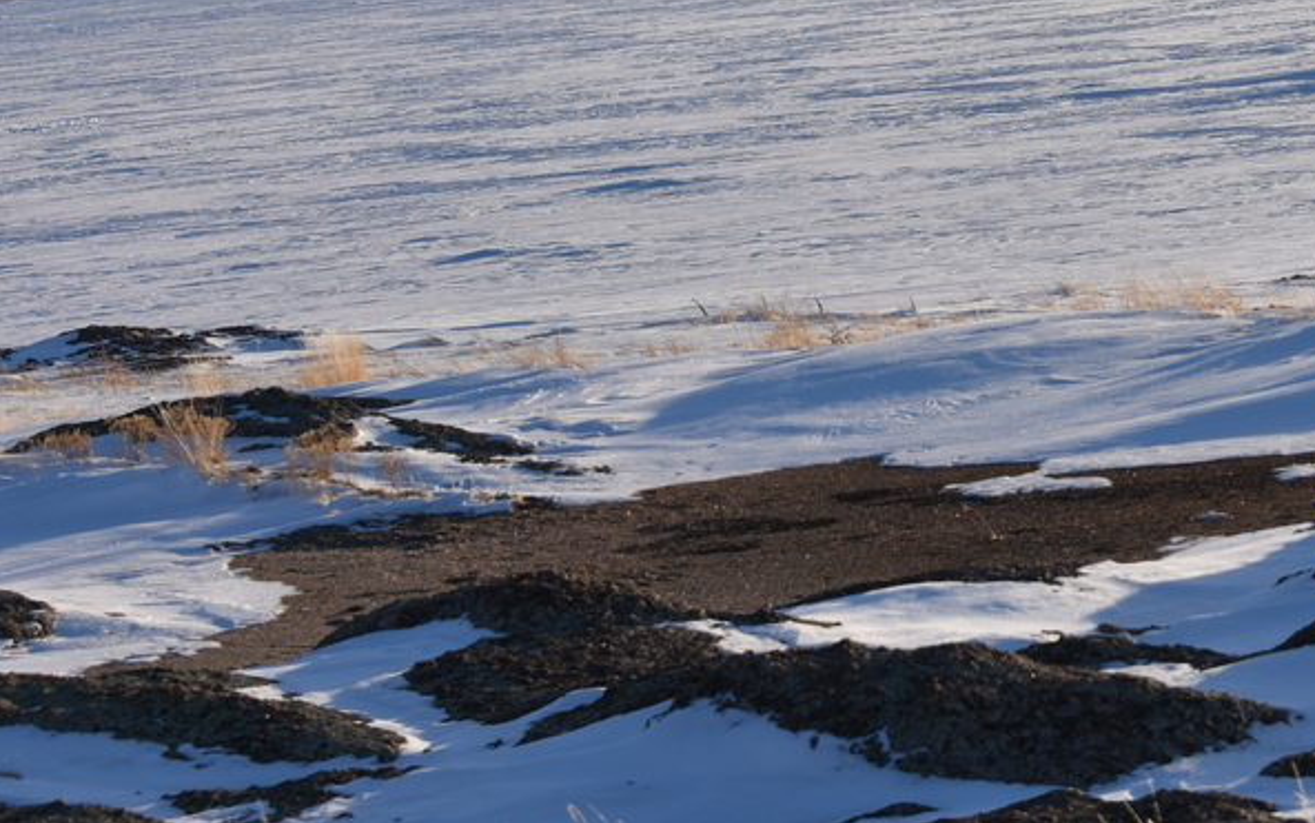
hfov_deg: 14.4
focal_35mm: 143
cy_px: 158
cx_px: 1275
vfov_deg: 9.2
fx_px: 5126
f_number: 8
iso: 100
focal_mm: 65
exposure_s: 1/250
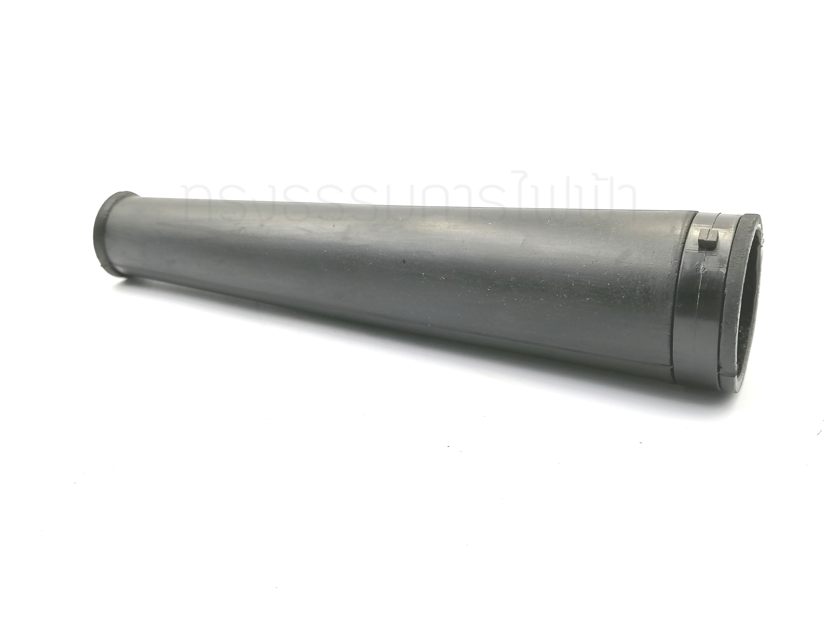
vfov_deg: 35.1
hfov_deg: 45.8
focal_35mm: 41
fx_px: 976
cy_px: 309
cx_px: 412
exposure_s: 1/100
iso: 64
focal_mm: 5.3
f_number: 1.8
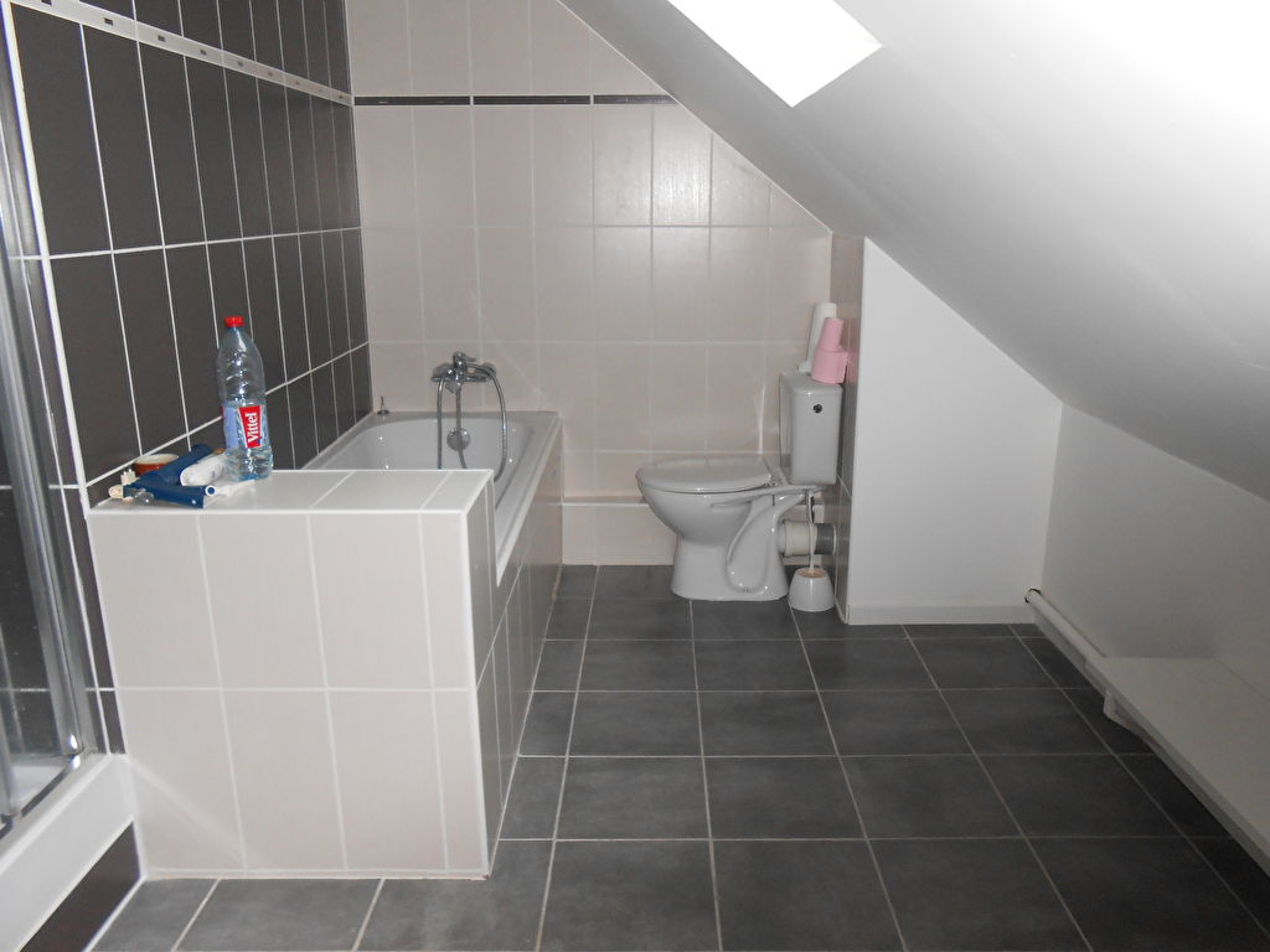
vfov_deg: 53.1
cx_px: 635
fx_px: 954
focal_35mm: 26
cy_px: 476
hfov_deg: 67.3
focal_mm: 4.6
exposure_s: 1/25
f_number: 3.5
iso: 250
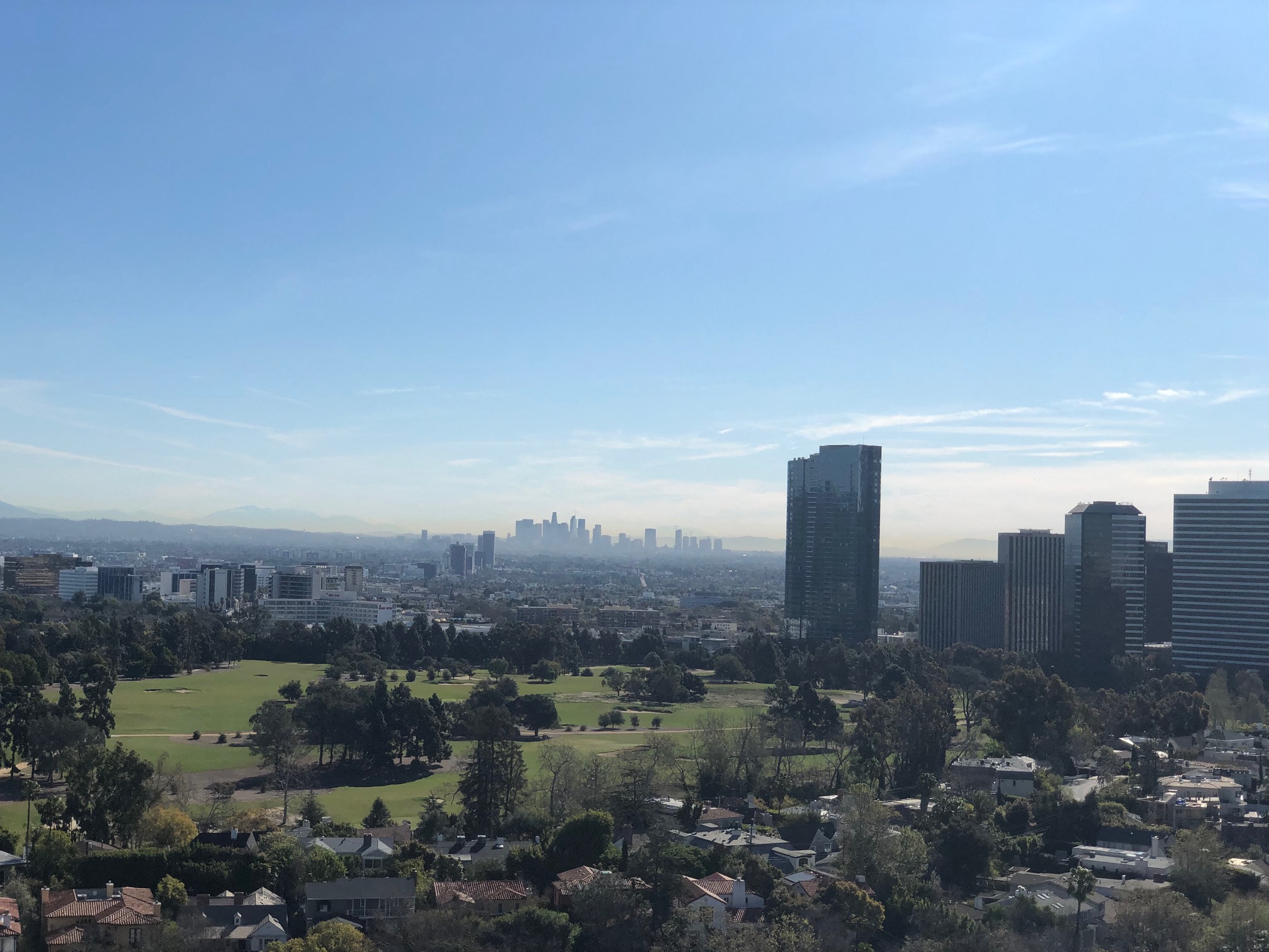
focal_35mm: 52
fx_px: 1906
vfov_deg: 28.0
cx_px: 634
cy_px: 476
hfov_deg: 36.8
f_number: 2.4
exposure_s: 1/2525
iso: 16
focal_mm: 6
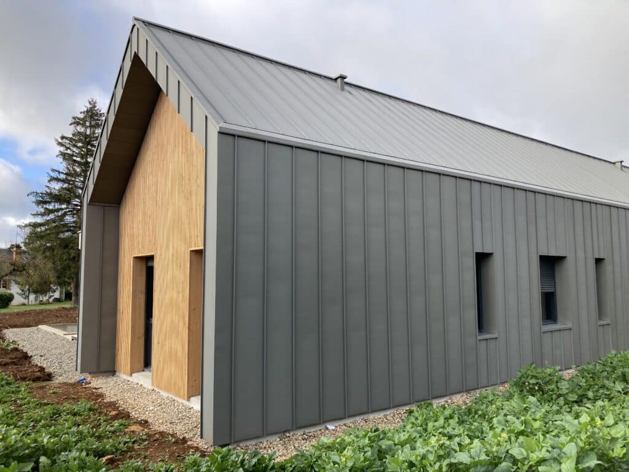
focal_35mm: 28
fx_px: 509
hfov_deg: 63.4
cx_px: 314
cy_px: 236
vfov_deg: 49.7
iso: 20
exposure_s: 1/727
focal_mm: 3.99
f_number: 1.8
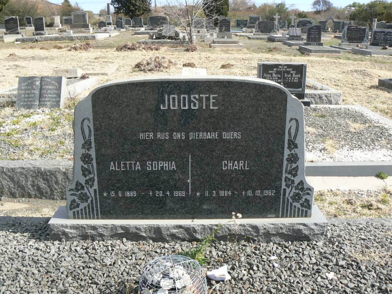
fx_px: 408
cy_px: 147
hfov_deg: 51.4
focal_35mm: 36
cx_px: 196
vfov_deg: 39.7
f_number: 5.6
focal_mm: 6
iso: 80
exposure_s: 1/320
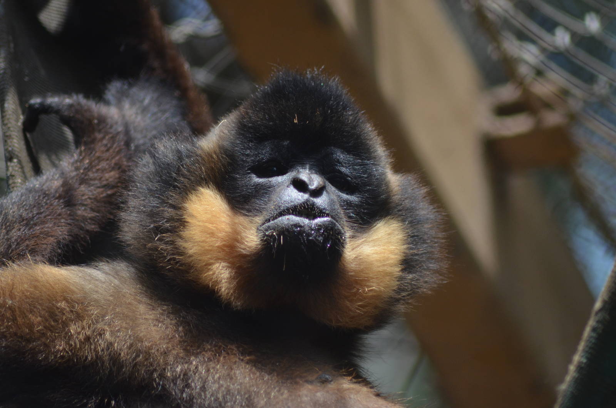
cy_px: 204
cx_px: 308
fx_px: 6660
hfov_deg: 5.3
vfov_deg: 3.5
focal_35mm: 390
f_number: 5
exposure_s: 1/1000
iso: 560
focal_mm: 260
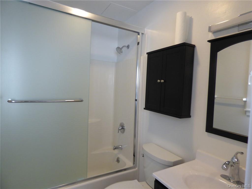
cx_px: 126
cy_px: 94
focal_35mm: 20
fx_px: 146
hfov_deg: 81.7
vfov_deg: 66.0
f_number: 2.8
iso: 250
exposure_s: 1/60
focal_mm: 3.58
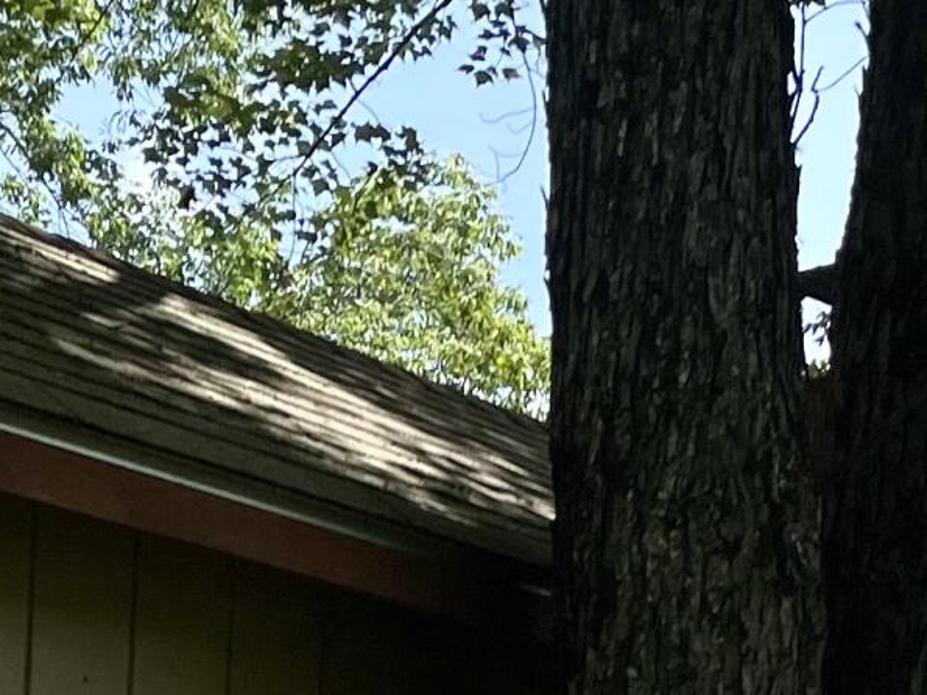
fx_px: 3374
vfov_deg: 11.3
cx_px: 410
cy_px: 1030
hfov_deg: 15.6
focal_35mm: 126
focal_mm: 5.1
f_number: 1.6
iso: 32
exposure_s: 1/8547
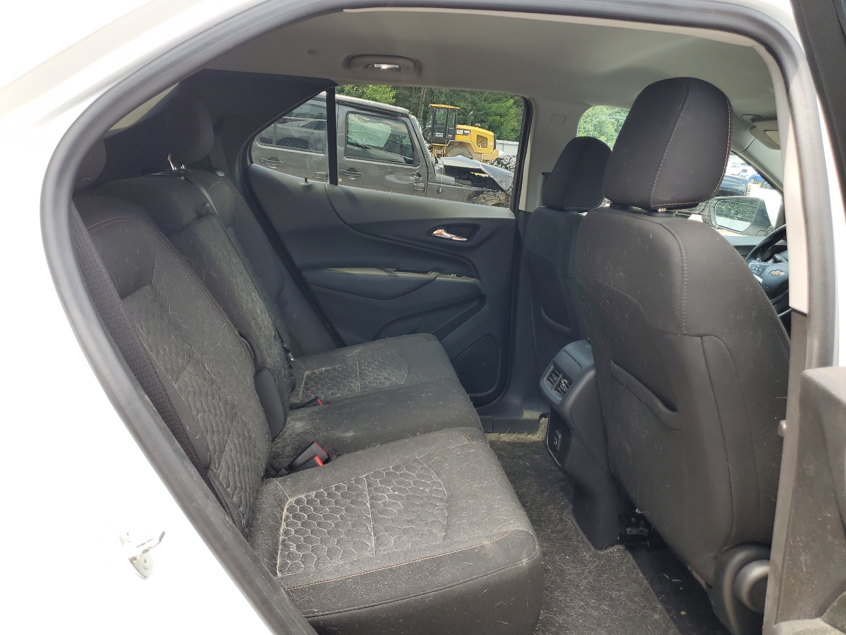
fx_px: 635
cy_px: 318
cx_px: 423
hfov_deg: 67.3
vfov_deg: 53.1
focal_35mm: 26
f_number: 1.5
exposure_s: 1/217
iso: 50
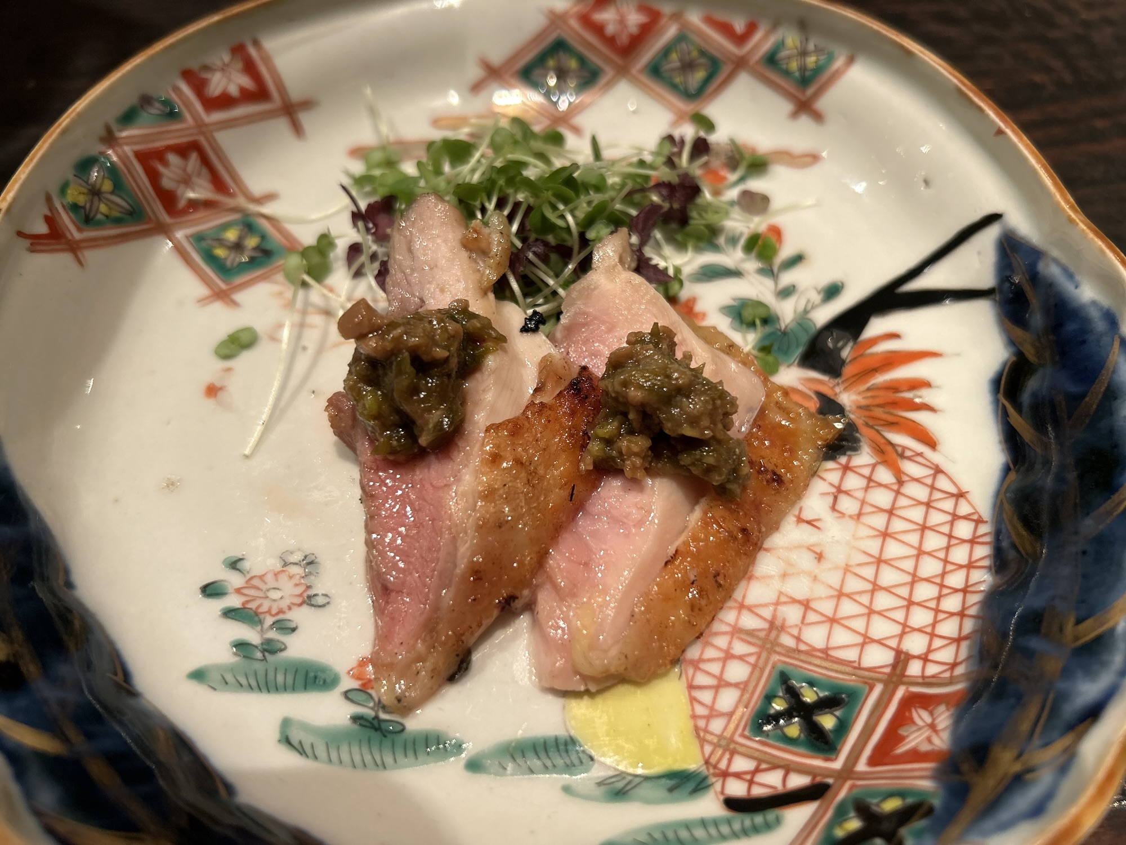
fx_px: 846
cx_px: 563
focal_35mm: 26
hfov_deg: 67.3
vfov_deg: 53.1
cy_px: 422
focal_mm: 5.7
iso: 160
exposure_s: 1/50
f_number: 1.5
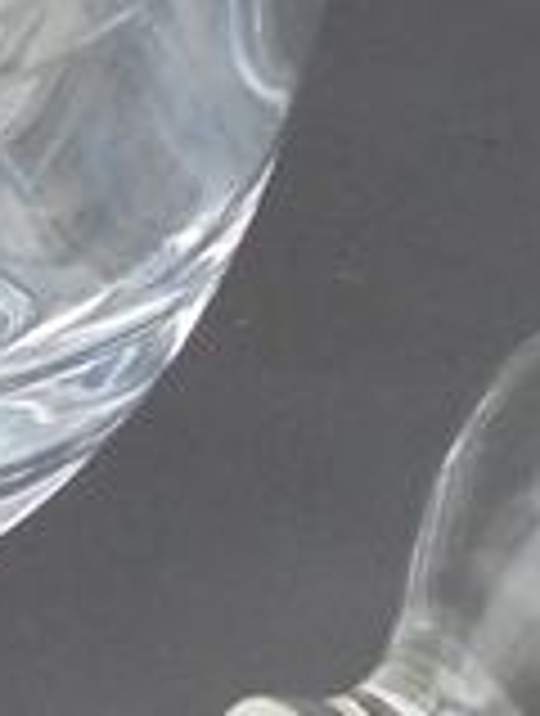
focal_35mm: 192
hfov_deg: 7.7
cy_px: -572
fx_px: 3978
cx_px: 52
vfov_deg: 9.8
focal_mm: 6.1
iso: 400
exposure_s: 1/25
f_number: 4
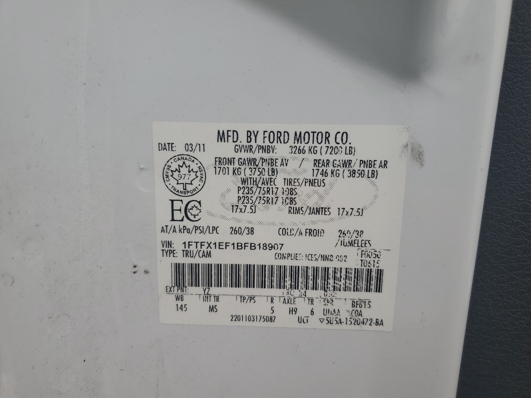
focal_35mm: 26
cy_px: 199
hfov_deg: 67.3
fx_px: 399
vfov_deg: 53.1
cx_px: 266
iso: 50
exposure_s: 1/769
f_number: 1.5
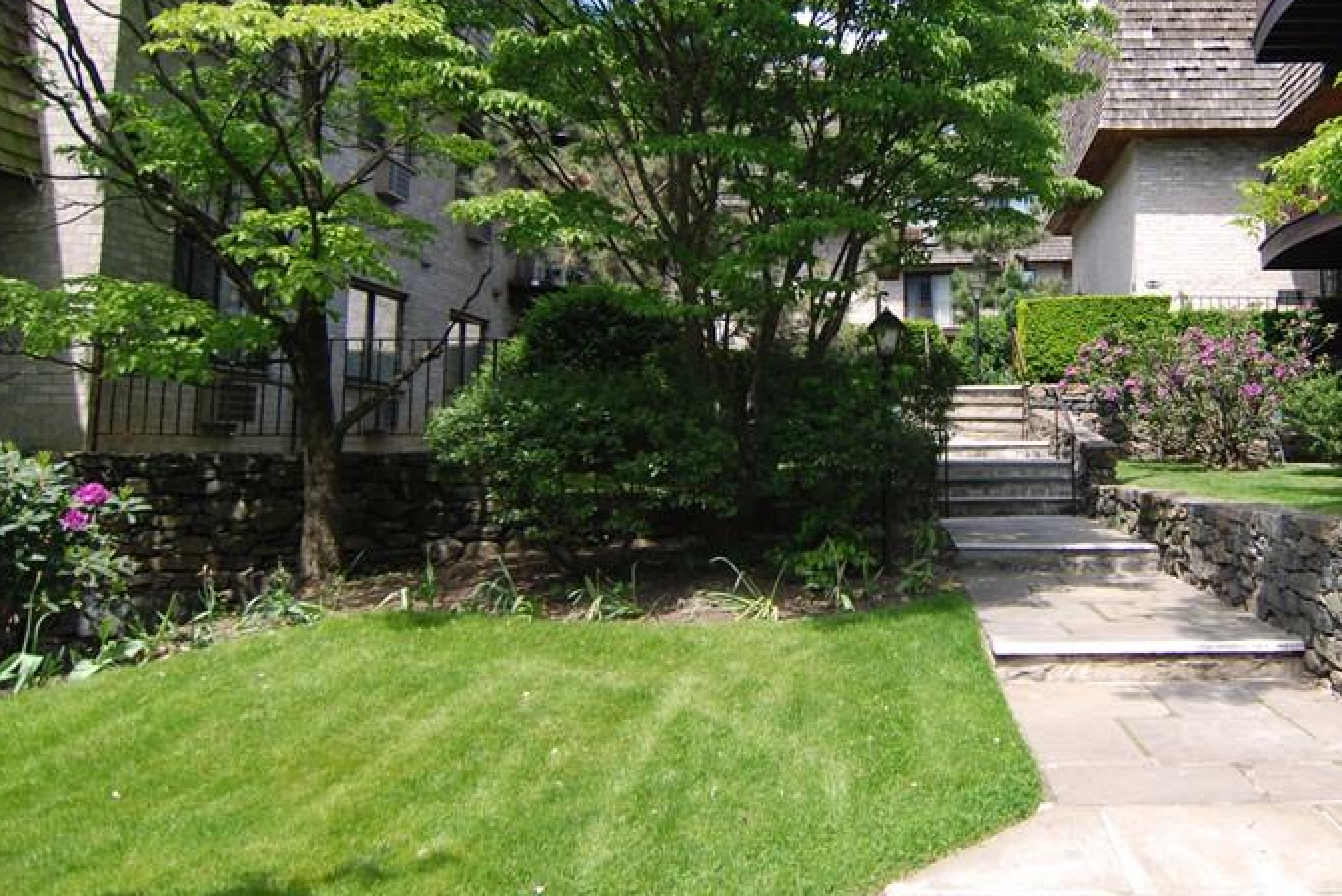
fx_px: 1082
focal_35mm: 29
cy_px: 311
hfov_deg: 61.6
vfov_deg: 44.5
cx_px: 928
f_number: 4
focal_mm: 12
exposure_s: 1/640
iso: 200
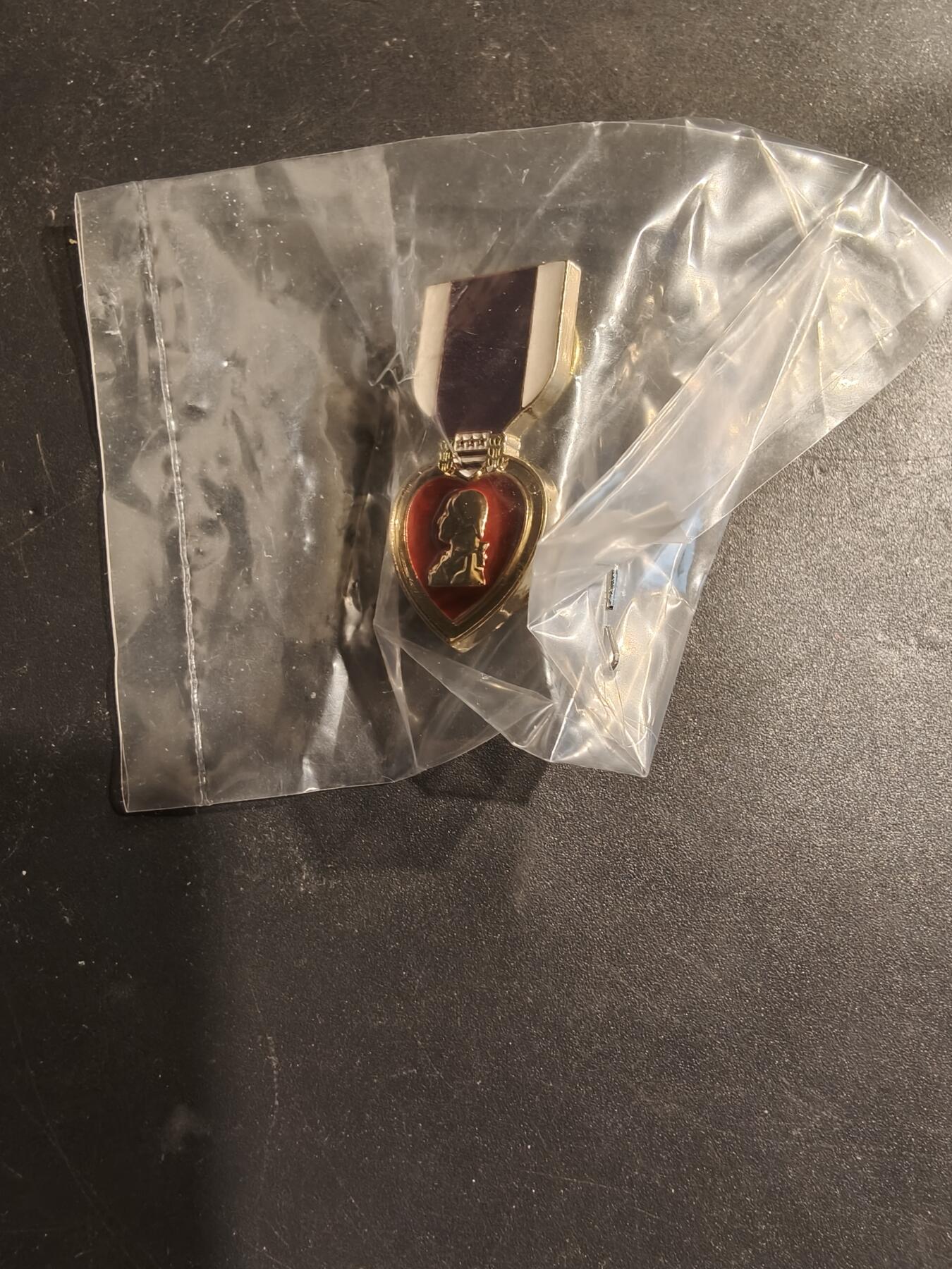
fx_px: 843
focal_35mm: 23
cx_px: 476
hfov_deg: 58.9
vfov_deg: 73.9
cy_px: 634
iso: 160
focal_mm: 2.32
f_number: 2
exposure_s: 1/58.5
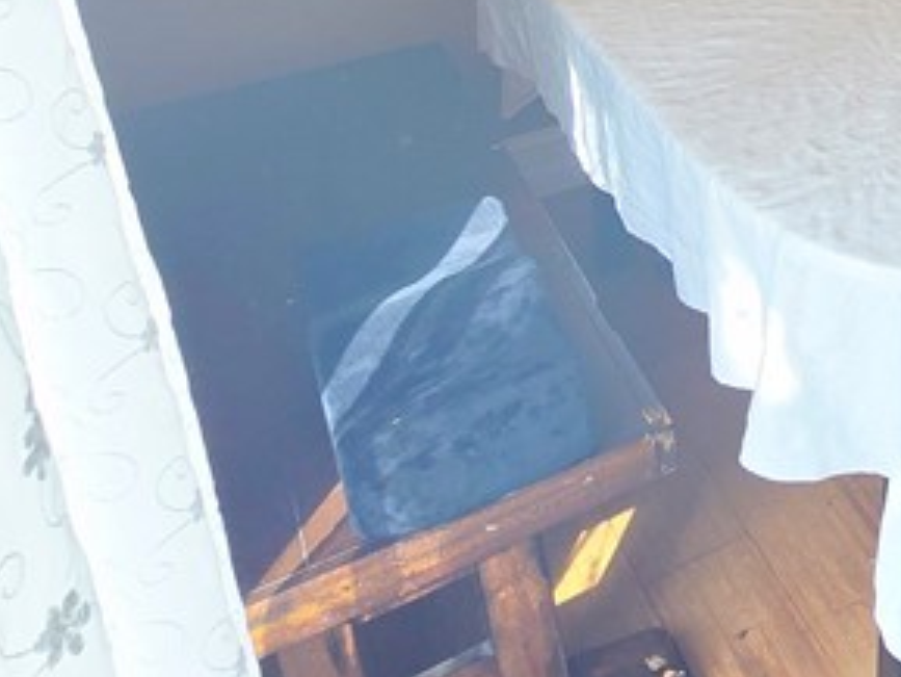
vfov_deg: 27.6
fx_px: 1198
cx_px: 1434
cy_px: -144
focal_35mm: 46
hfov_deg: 26.1
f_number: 2.2
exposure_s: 1/154
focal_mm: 2.2
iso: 50
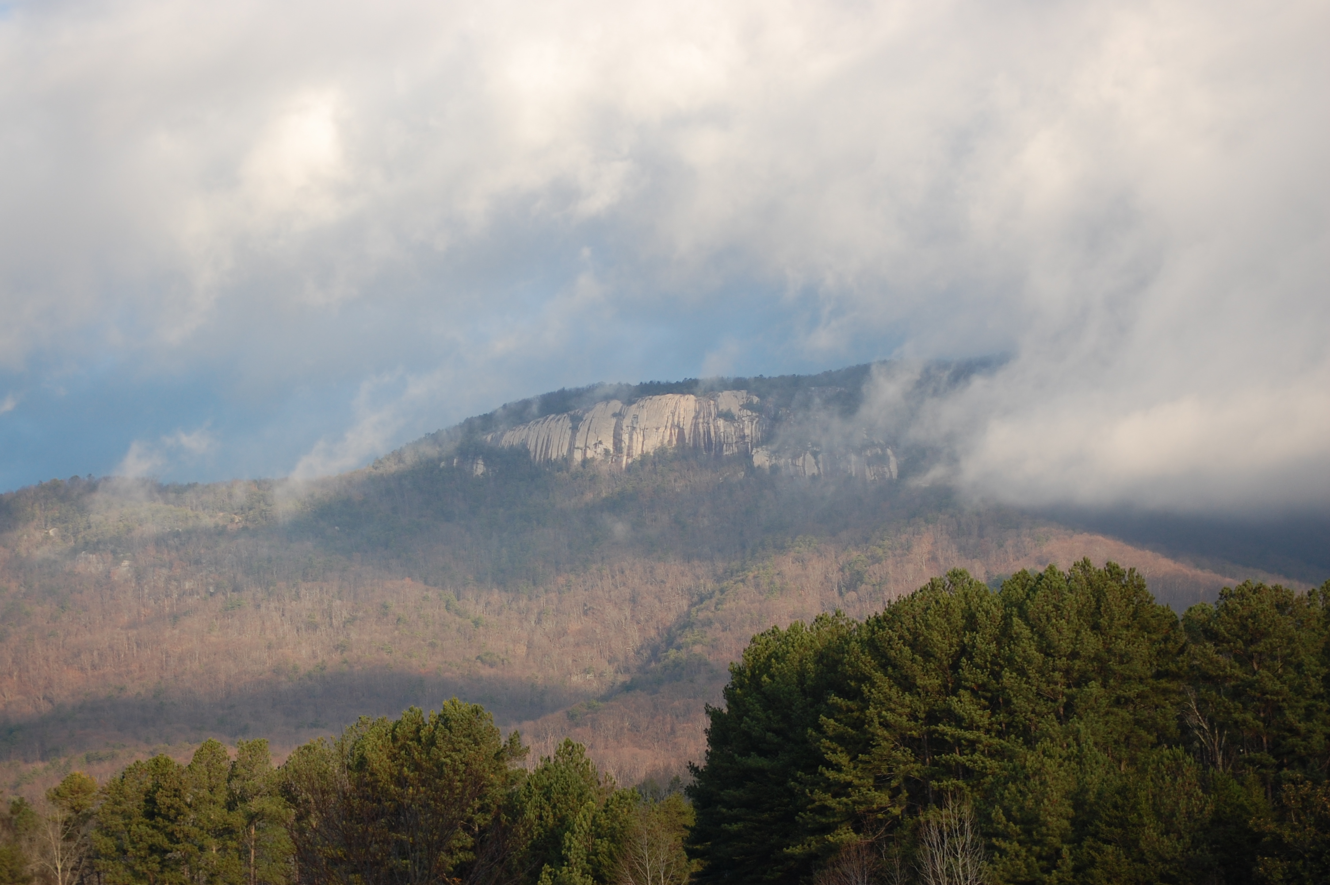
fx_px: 3322
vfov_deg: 15.2
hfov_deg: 22.6
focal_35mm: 90
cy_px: 442
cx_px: 665
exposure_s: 1/500
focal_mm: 60
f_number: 5.6
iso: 250
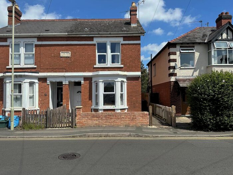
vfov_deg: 56.8
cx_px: 116
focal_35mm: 24
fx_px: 162
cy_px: 88
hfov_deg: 71.6
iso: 80
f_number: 1.78
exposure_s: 1/5848
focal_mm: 6.86
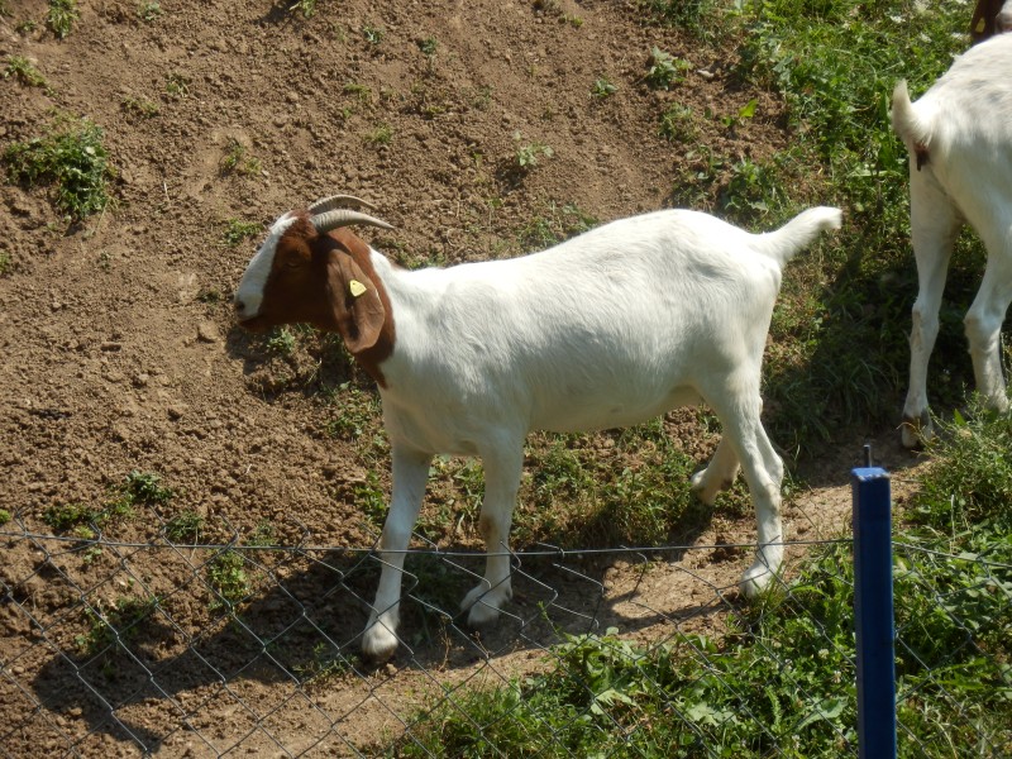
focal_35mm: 181
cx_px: 506
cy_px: 380
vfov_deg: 8.2
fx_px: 5292
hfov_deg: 10.9
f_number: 5.9
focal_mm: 32
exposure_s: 1/320
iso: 80
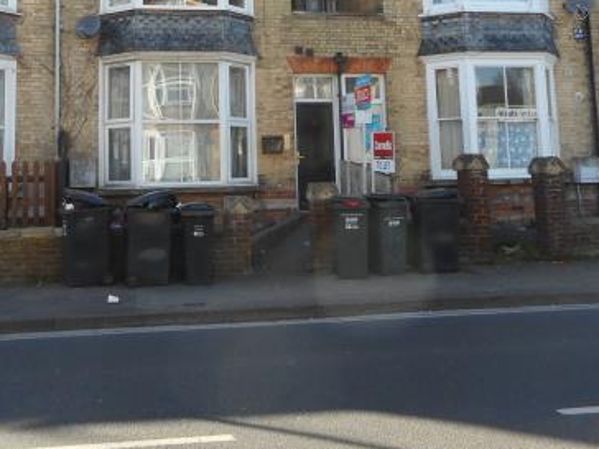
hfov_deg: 42.7
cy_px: 66
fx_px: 761
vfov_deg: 31.7
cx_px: 234
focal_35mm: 44
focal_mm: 4.5
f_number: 3.7
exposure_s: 1/200
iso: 80
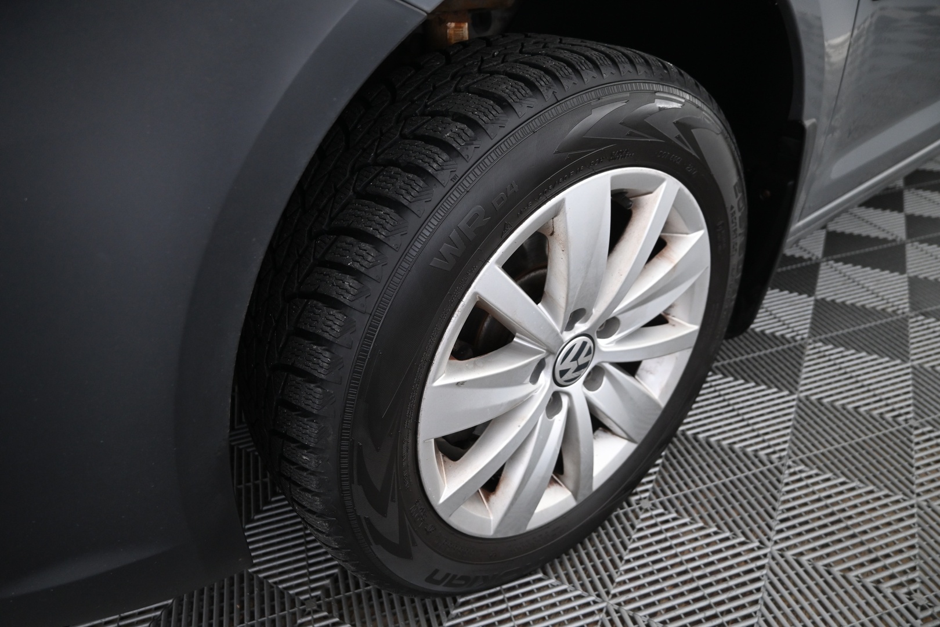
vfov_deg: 53.1
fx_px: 627
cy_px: 314
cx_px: 470
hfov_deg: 73.7
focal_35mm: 24
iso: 900
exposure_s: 1/25
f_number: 3.5
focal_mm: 16
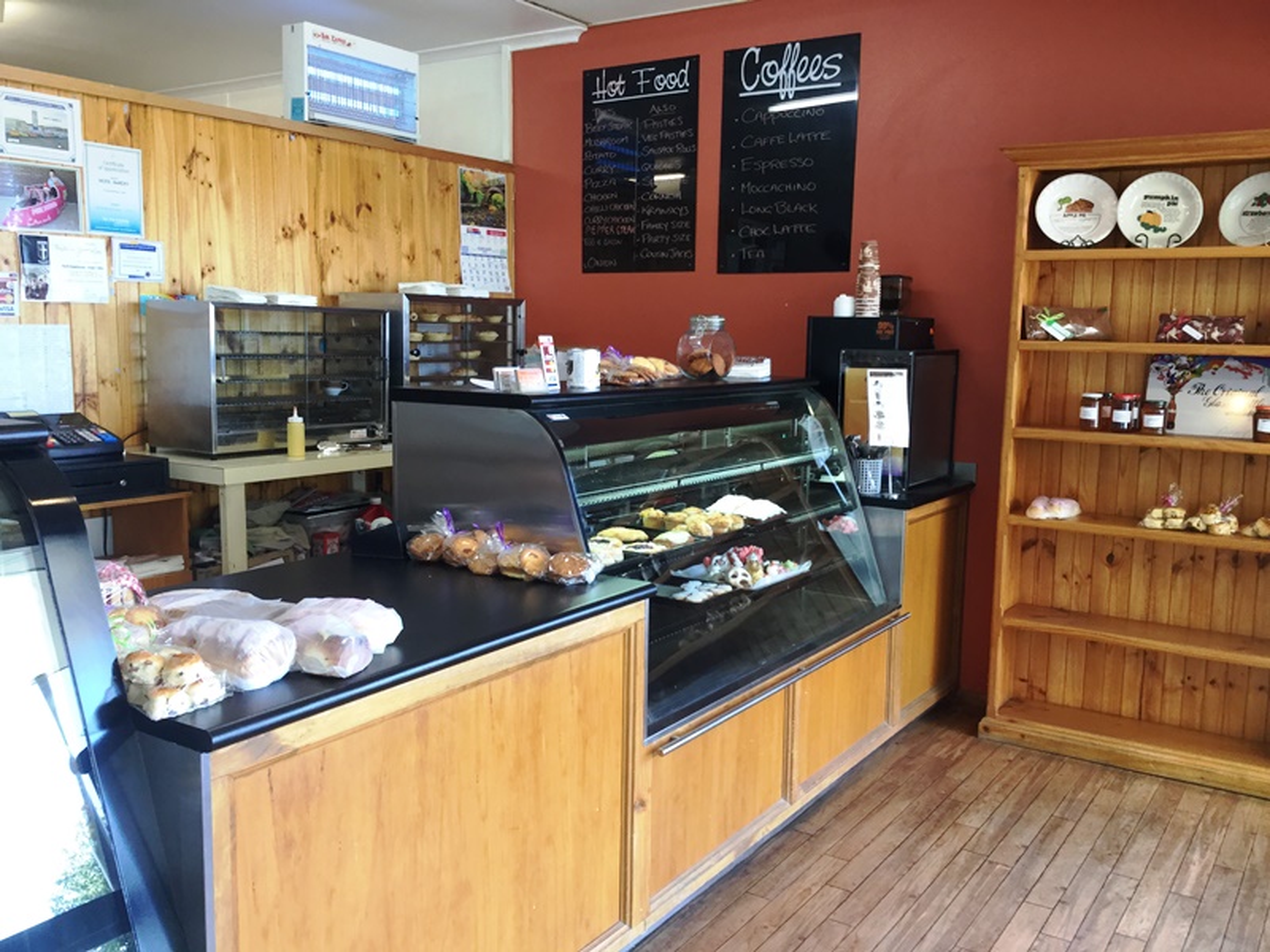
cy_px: 476
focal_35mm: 31
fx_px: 1137
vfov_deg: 45.4
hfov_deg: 58.4
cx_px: 635
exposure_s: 1/33
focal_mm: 3.3
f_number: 2.4
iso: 64
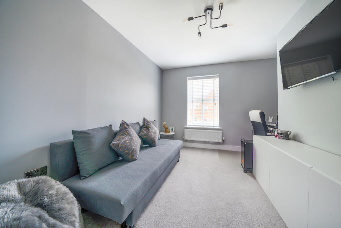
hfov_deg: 112.6
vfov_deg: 90.0
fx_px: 114
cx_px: 170
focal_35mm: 12
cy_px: 114
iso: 400
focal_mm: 12
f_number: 8
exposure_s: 1/3
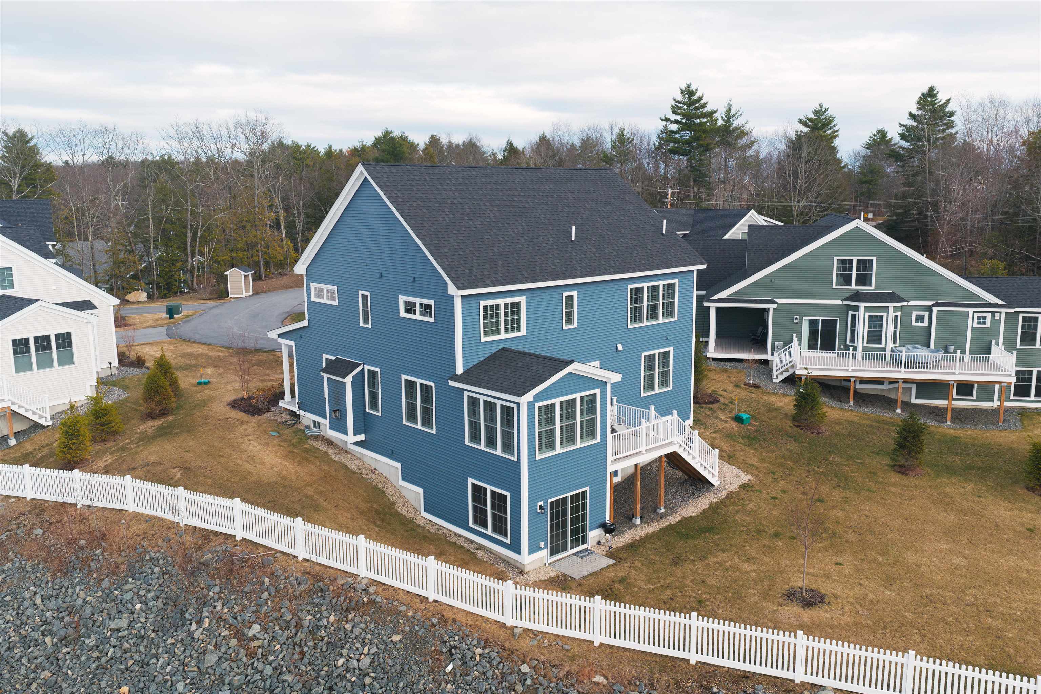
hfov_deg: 65.5
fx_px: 810
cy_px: 347
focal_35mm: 28
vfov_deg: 46.4
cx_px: 520
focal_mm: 14.4
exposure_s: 1/2500
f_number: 2.8
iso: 400
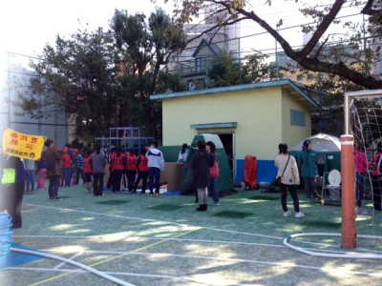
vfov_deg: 40.7
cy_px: 143
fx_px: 386
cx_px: 191
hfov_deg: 52.6
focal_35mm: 35
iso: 50
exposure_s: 1/310
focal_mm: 4.28
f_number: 2.4
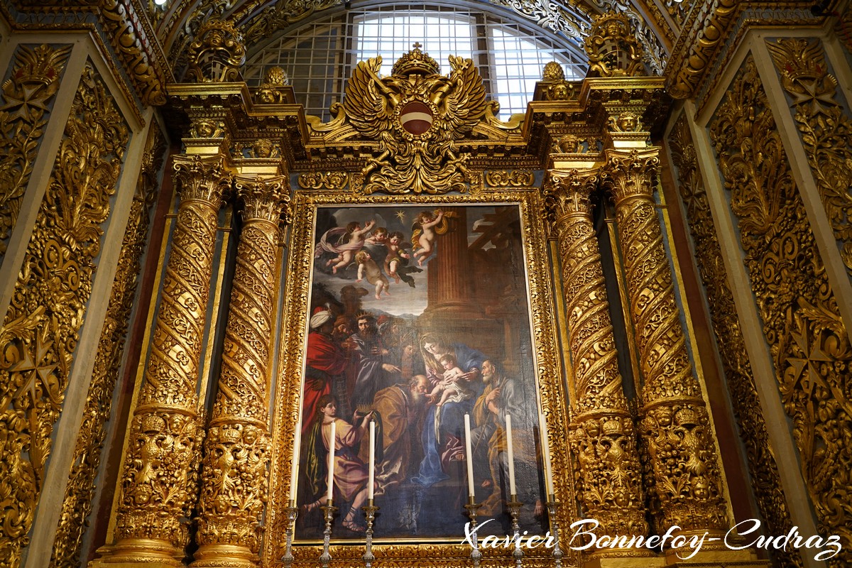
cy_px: 284
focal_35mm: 28
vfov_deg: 46.4
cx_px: 426
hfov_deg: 65.5
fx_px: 663
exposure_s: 1/40
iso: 800
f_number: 3.2
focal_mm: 28
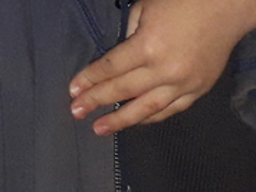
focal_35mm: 155
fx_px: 1148
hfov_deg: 11.3
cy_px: -292
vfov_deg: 8.6
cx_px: -279
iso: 160
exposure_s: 1/50
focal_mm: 3.6
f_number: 1.9
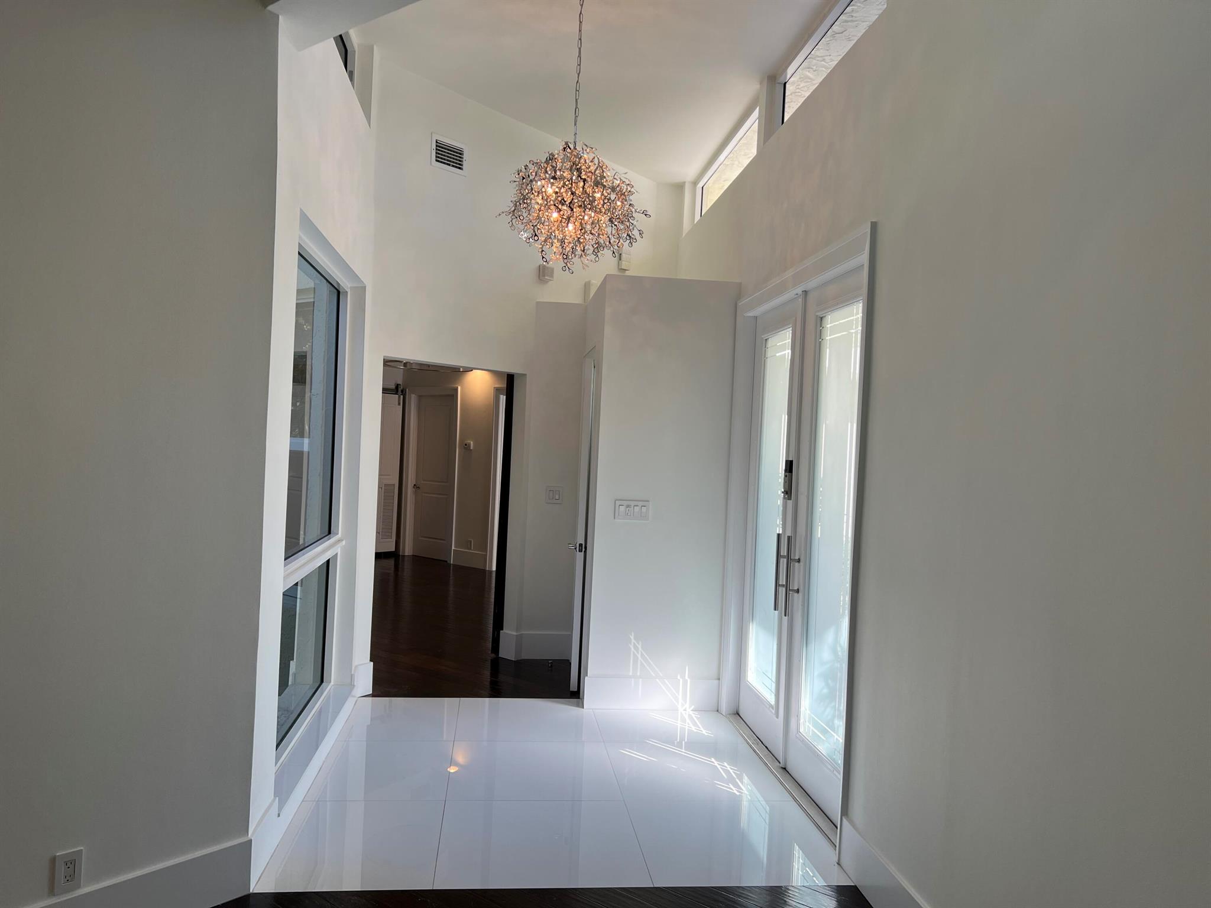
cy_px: 454
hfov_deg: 67.3
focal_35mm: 26
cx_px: 606
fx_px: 910
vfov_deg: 53.1
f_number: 1.5
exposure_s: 1/268
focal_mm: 5.7
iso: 50
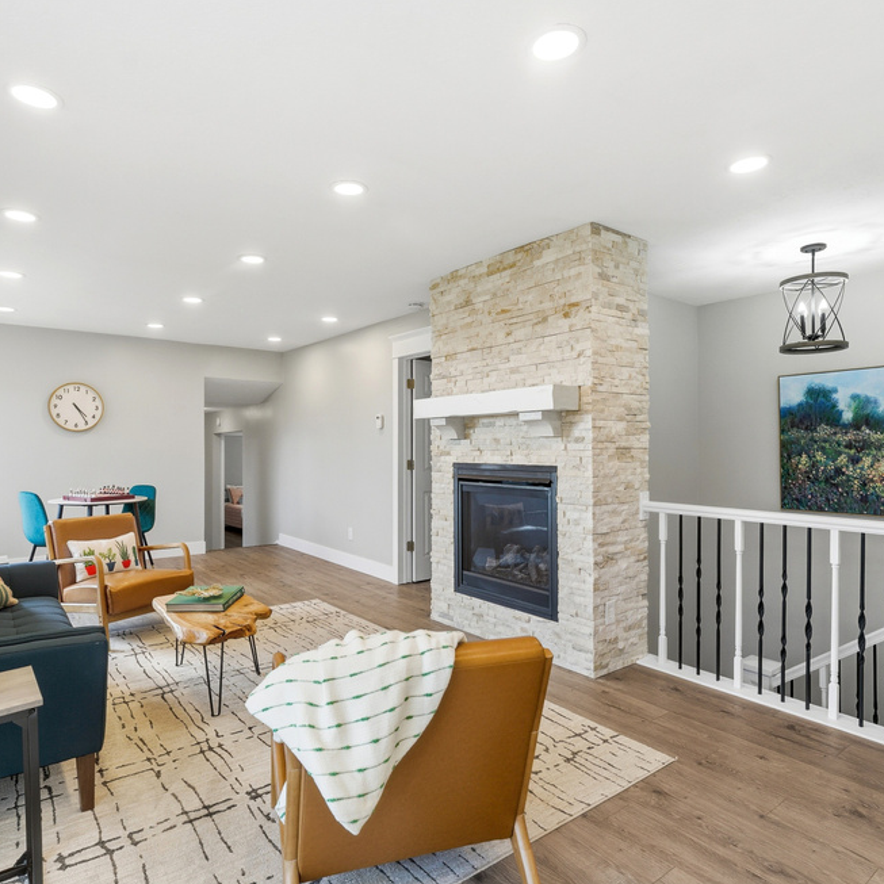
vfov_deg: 74.1
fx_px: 586
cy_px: 443
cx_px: 403
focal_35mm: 20
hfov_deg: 73.9
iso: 400
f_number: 6.3
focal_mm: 15.2
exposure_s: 1/3200
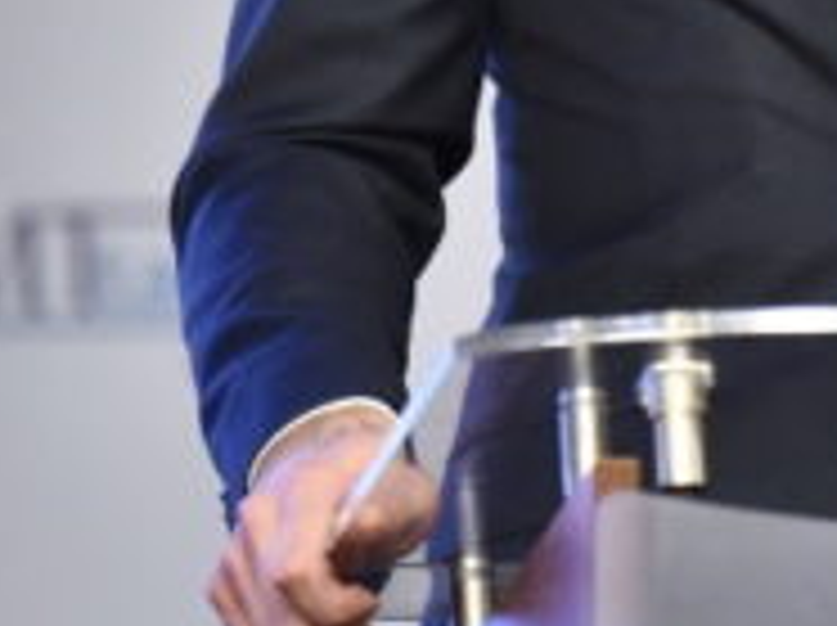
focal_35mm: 660
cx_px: 932
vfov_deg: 2.2
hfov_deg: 3.0
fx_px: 15938
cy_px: -322
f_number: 3.2
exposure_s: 1/100
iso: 2500
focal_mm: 170
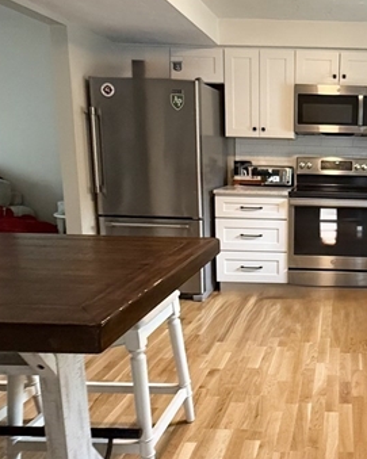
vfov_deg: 57.2
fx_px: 421
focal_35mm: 31
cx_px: 343
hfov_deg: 42.4
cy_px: 218
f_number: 2.2
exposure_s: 1/60
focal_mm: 2.22
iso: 320
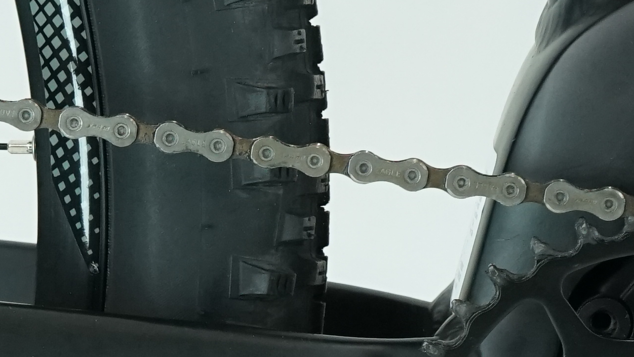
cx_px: 118
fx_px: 3127
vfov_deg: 6.5
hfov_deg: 11.5
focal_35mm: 186
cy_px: 462
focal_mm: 38
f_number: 5.6
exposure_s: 1/200
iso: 1600
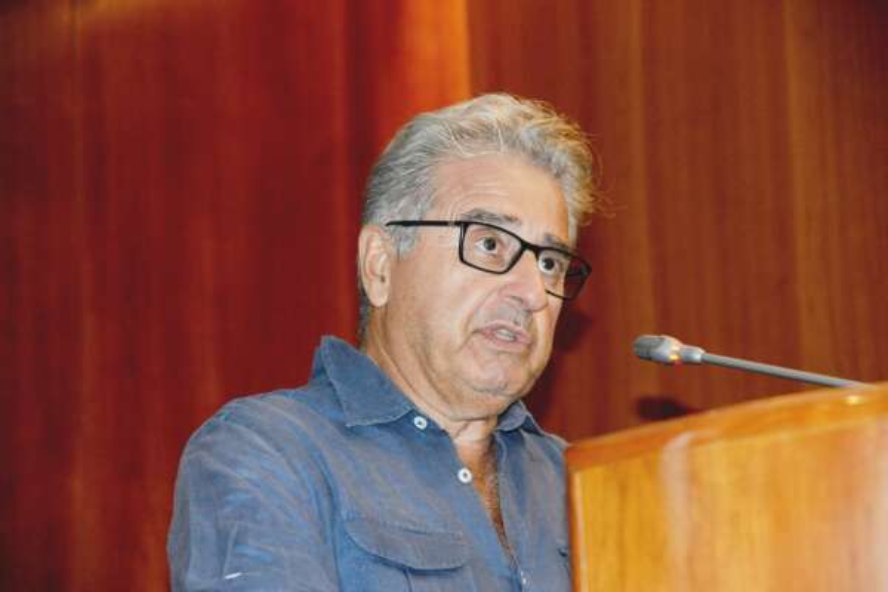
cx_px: 444
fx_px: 2590
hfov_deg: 19.5
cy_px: 296
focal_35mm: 105
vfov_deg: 13.0
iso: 3200
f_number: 5.6
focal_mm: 105
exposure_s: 1/160
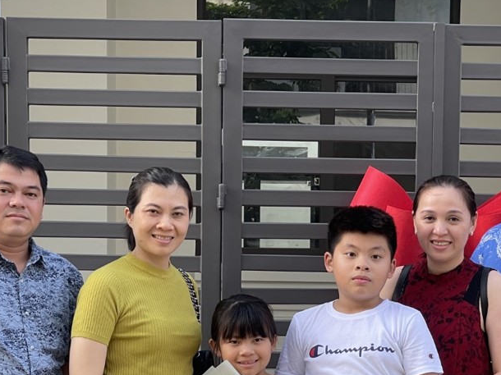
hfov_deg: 15.6
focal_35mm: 126
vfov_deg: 11.6
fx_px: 1823
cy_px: 365
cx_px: 339
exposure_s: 1/99
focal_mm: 7.5
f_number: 2.2
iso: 50
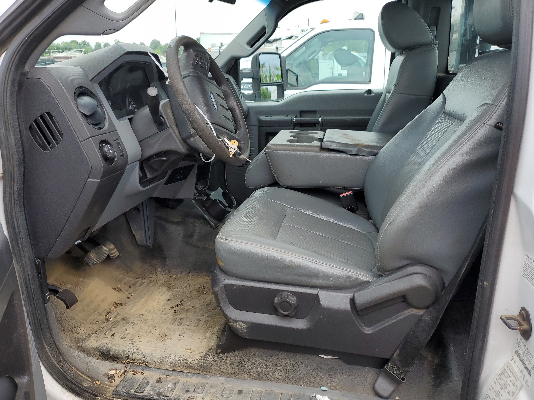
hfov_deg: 67.3
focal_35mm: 26
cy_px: 200
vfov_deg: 53.1
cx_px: 267
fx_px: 401
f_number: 1.5
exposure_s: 1/588
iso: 50
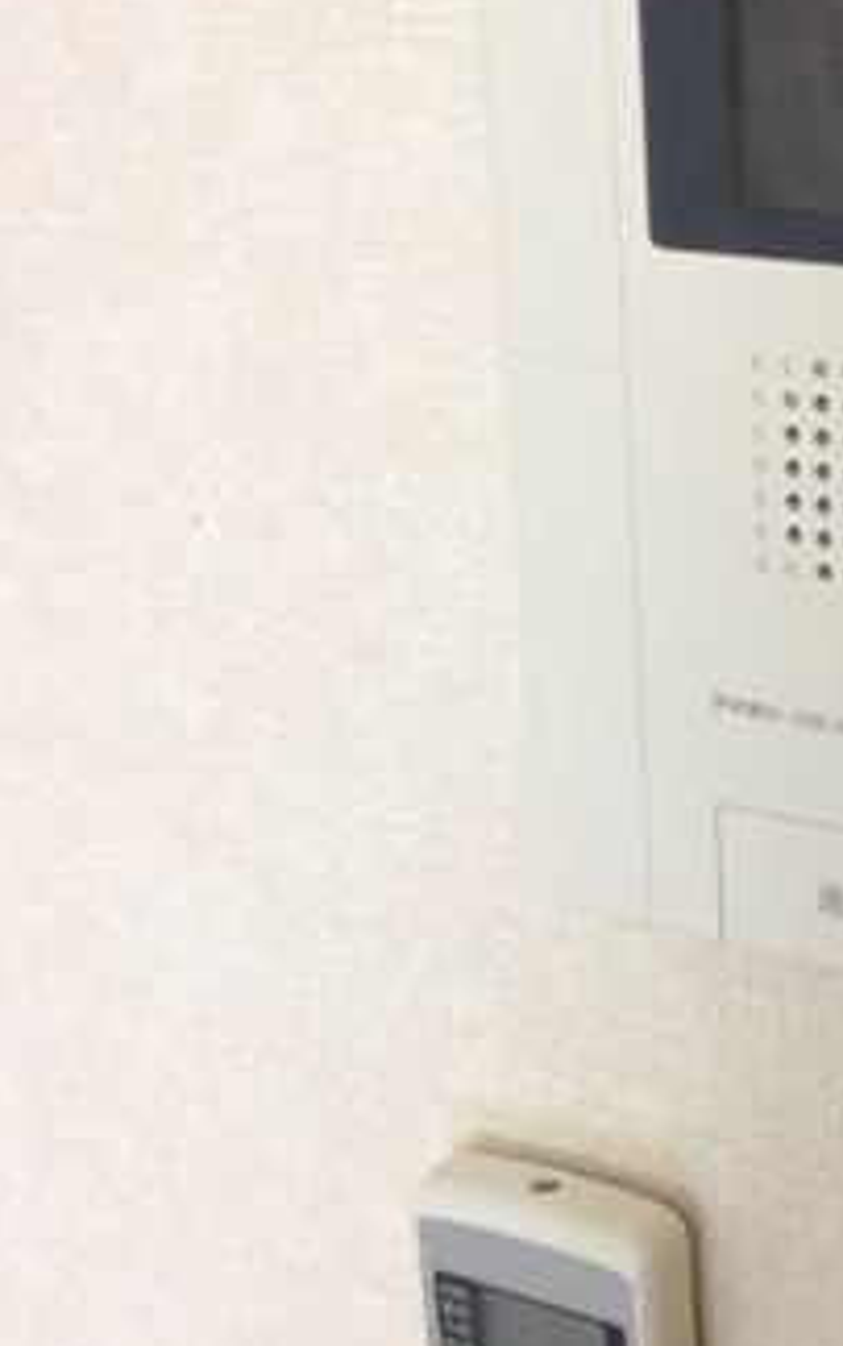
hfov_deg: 18.2
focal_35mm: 69
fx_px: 2532
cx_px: 918
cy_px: 739
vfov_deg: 29.7
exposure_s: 1/20
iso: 125
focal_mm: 4.12
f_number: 2.4
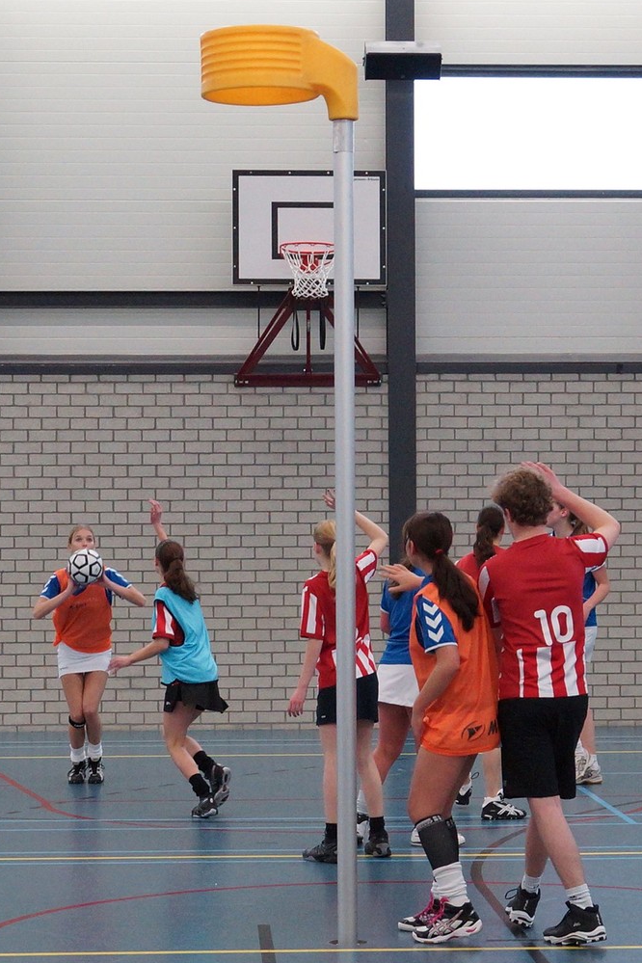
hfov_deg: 33.4
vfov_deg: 48.5
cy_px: 485
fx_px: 1070
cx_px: 320
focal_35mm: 40
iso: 1250
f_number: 3.2
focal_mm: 26
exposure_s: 1/320
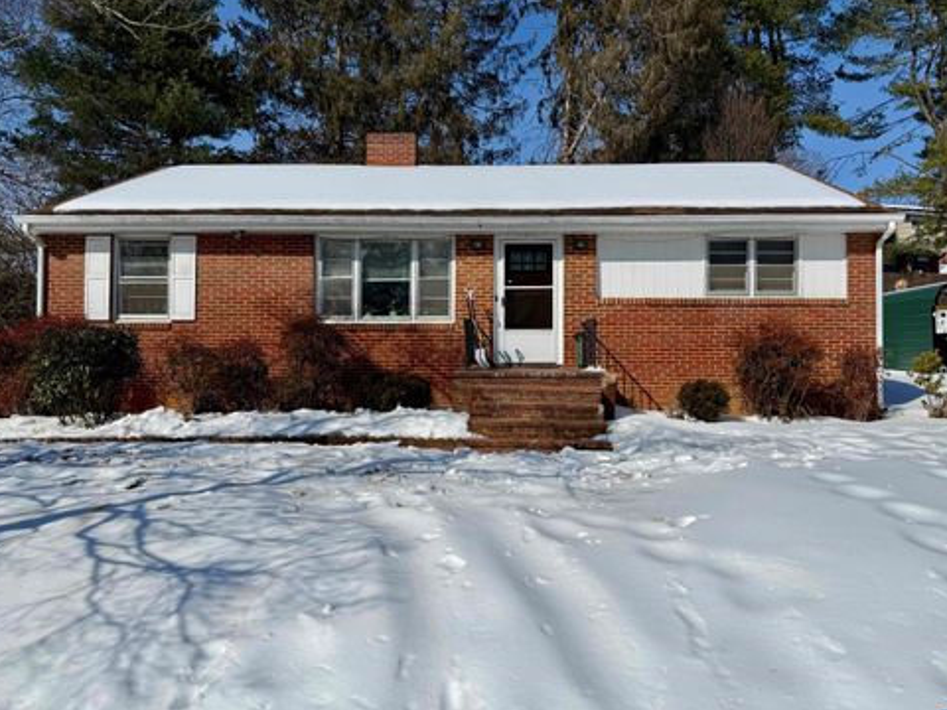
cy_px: 358
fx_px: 684
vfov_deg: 54.9
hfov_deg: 69.4
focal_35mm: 25
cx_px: 481
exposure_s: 1/14286
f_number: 1.78
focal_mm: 6.76
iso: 80
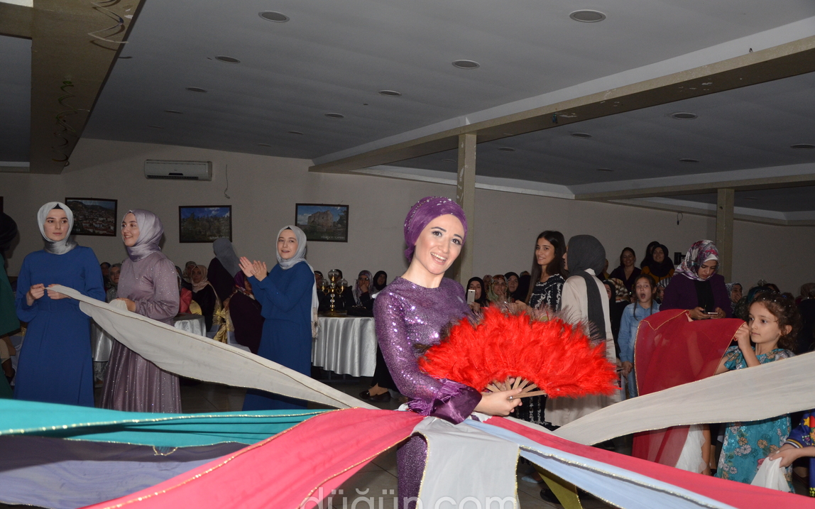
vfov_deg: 34.4
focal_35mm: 37
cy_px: 268
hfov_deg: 52.8
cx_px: 409
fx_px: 822
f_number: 3.8
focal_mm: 24
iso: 800
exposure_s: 1/60
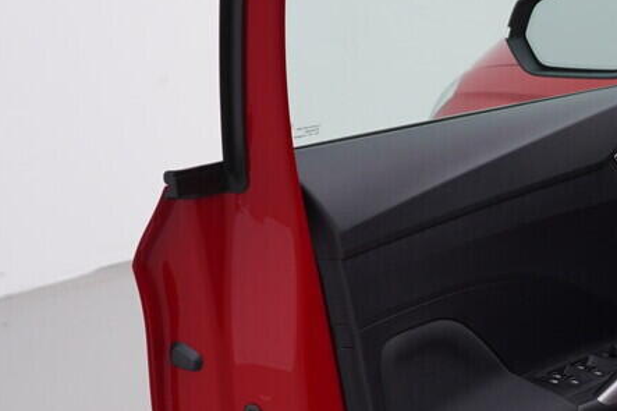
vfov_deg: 11.7
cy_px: 261
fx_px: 2004
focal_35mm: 117
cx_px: 843
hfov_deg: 16.4
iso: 125
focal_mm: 24
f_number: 4
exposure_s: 1/80
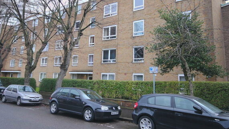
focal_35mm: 33
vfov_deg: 35.8
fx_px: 198
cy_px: 46
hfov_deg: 59.7
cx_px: 96
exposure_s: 1/100
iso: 200
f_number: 5.3
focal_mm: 17
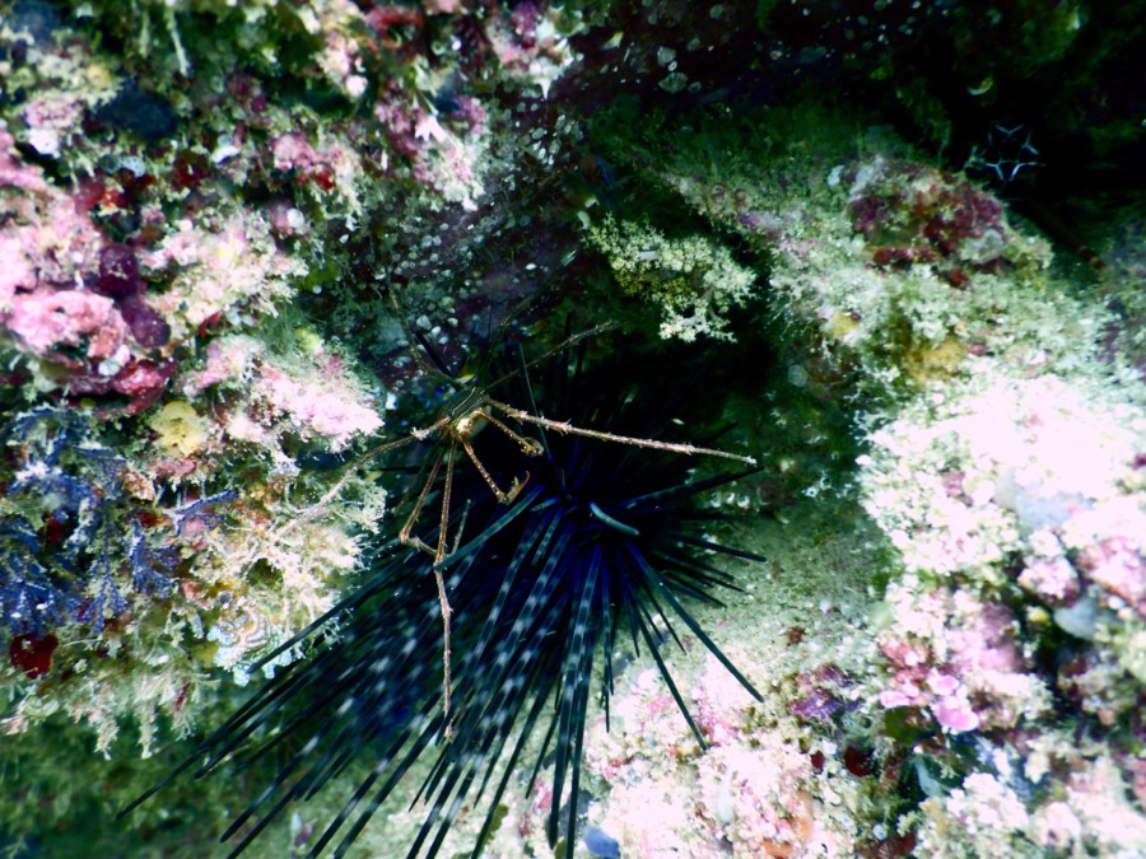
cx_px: 573
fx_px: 795
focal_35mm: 24
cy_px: 430
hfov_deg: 71.6
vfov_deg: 56.8
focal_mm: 4.3
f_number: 2.8
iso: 250
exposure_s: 1/30
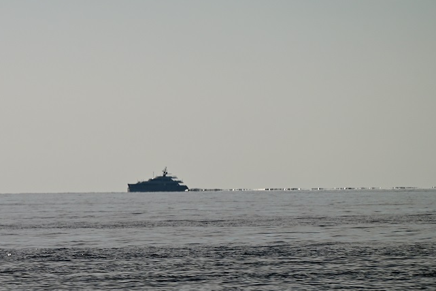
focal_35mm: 568
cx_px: 0
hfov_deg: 3.6
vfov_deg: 2.4
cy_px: 205
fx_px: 6877
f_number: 8
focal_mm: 280
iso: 100
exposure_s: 1/2000
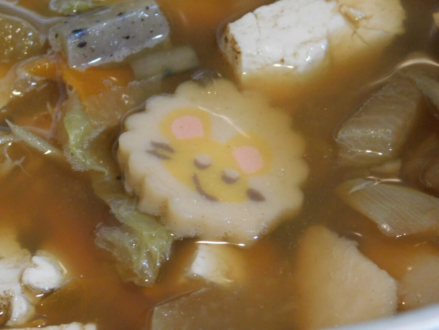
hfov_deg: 9.8
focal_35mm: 202
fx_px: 2562
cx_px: 220
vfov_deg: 7.4
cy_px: 165
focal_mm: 35.9
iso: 800
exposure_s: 1/13
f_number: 5.4
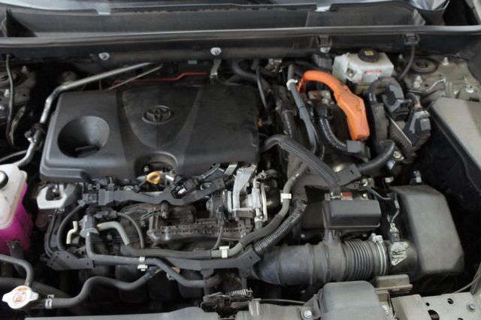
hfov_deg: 67.4
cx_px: 240
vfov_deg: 47.9
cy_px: 160
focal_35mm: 27
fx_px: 361
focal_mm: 18
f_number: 3.5
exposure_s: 1/25
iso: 1600
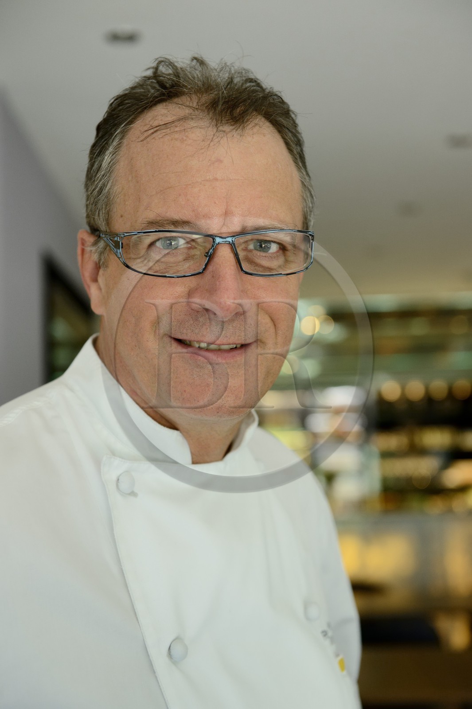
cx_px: 236
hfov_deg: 24.2
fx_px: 1102
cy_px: 354
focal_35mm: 56
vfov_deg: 35.7
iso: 1600
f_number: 3.5
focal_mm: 56
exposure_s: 1/80
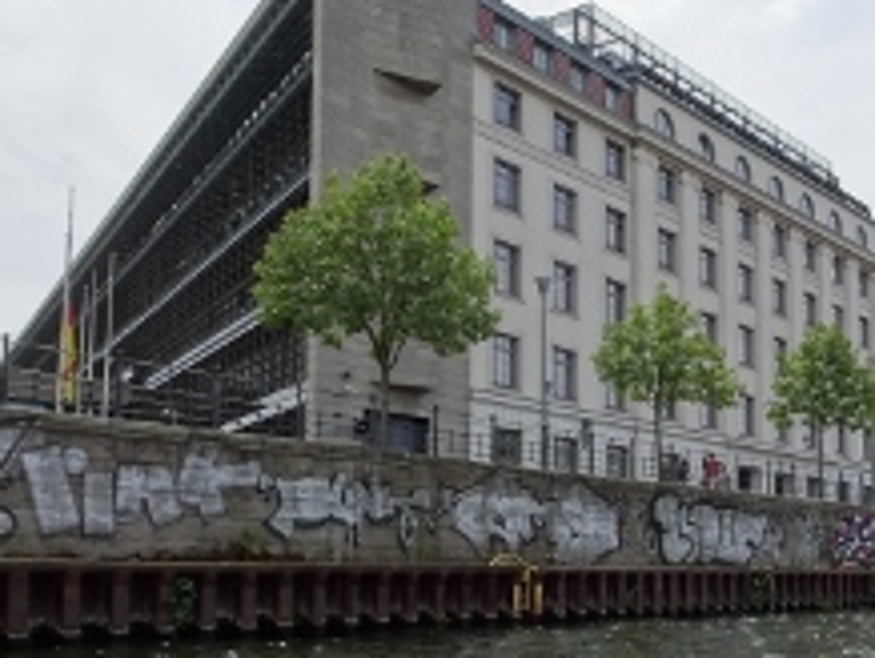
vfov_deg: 32.5
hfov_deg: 42.2
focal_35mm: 44
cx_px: 598
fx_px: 1113
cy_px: 473
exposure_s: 1/400
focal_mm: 4.1
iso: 80
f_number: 4.5
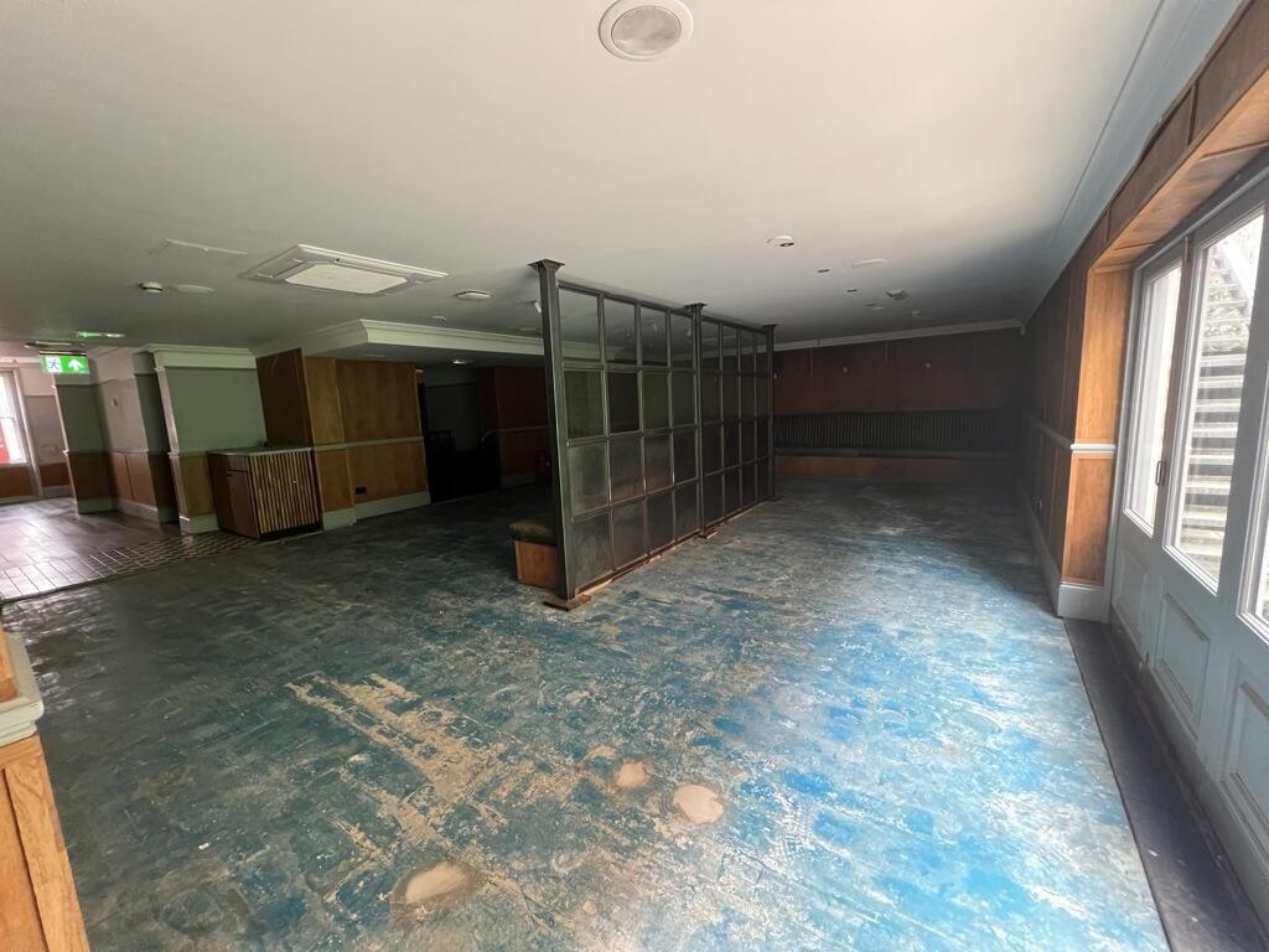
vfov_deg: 89.9
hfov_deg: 106.2
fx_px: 477
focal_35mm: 13
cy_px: 476
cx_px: 634
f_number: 1.8
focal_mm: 1.57
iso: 1000
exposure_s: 1/60
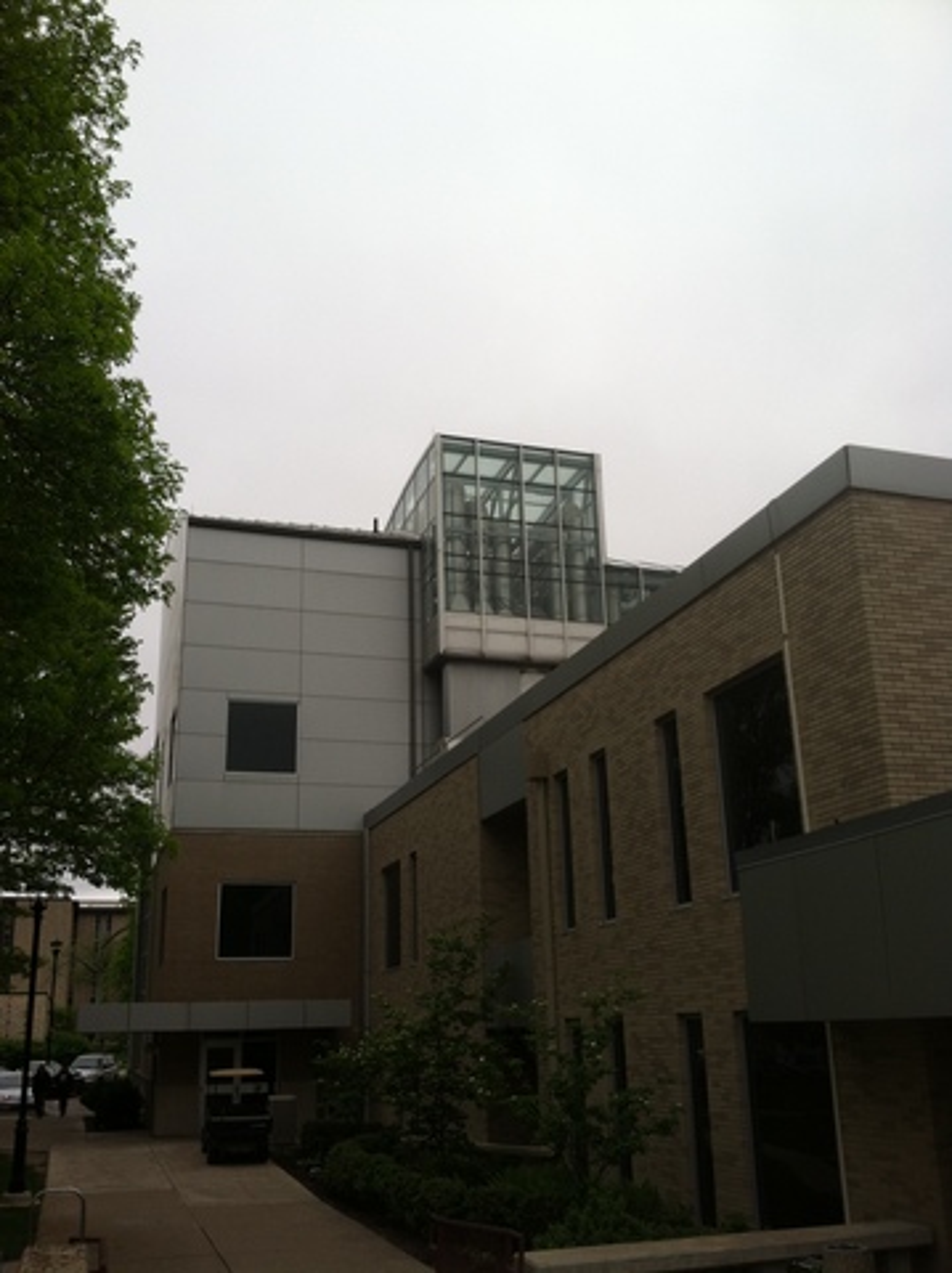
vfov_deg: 52.7
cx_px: 476
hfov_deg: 40.6
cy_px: 636
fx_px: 1286
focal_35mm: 35
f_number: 2.8
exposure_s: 1/698
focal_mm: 3.85
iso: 80
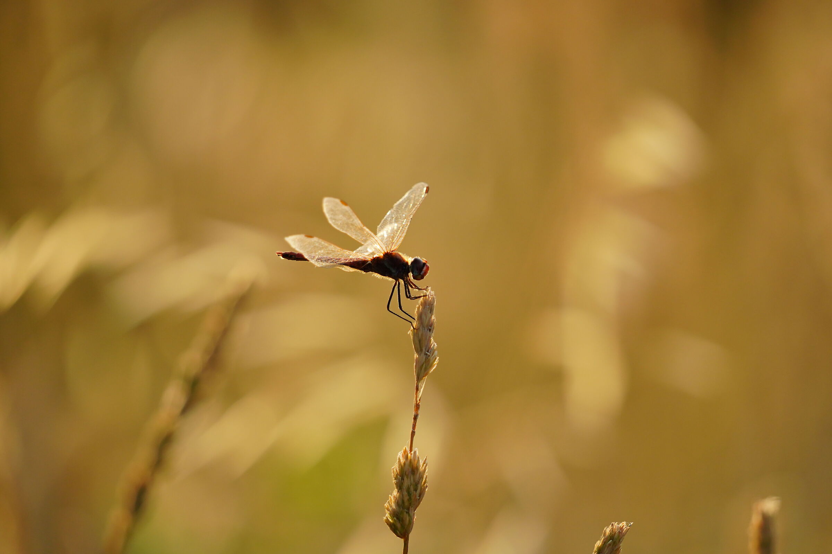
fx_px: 13866
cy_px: 277
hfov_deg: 3.4
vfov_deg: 2.3
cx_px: 416
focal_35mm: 600
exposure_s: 1/1000
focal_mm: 600
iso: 800
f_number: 6.3
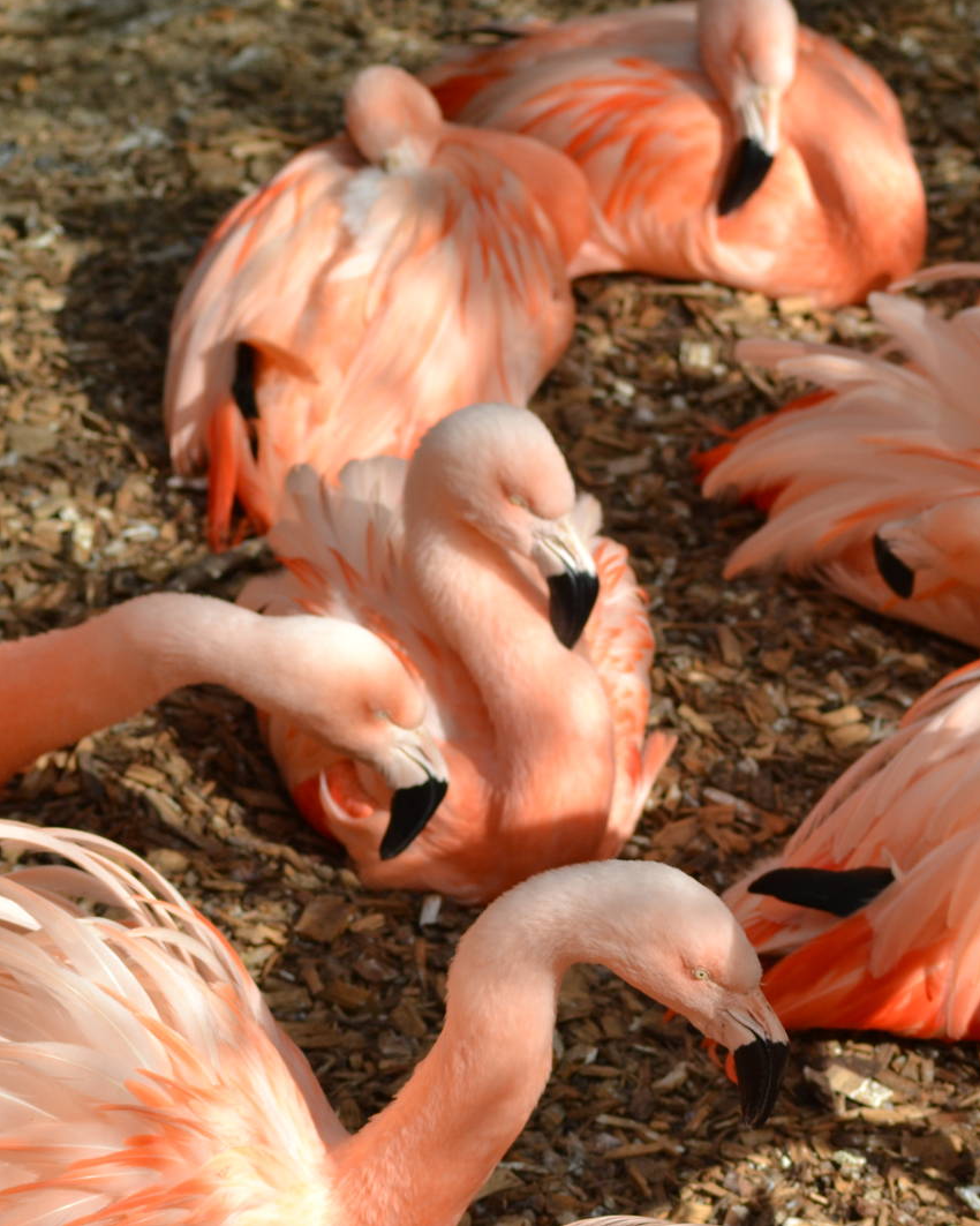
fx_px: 11532
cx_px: 829
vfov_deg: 6.1
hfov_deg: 4.9
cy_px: 612
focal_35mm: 318
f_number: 7.1
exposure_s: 1/2000
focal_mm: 150
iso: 400
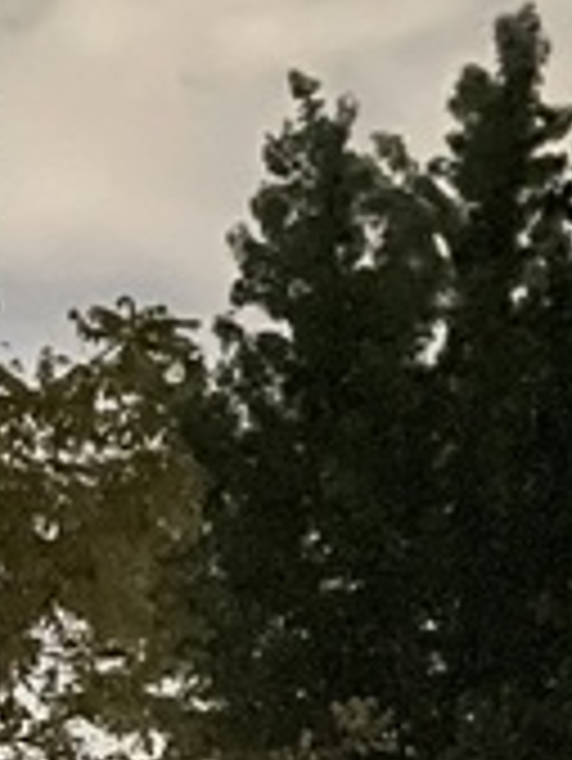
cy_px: 1475
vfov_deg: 10.9
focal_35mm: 166
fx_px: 3653
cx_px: -117
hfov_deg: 8.8
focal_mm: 4.2
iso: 2000
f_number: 1.6
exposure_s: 1/4
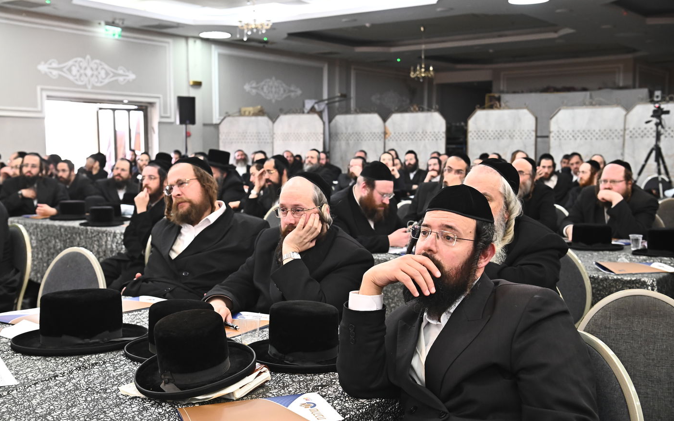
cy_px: 219
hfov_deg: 42.7
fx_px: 863
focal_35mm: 47
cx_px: 337
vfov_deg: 27.4
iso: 2500
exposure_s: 1/100
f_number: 5.6
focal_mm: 46
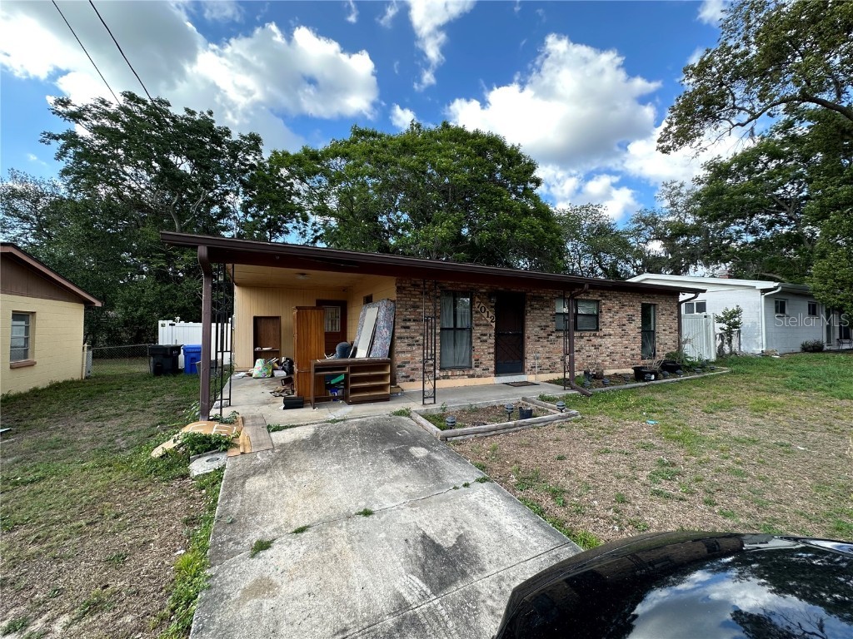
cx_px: 426
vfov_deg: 85.7
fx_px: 345
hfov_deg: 102.1
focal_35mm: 14
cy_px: 320
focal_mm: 2.22
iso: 40
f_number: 2.2
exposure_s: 1/307
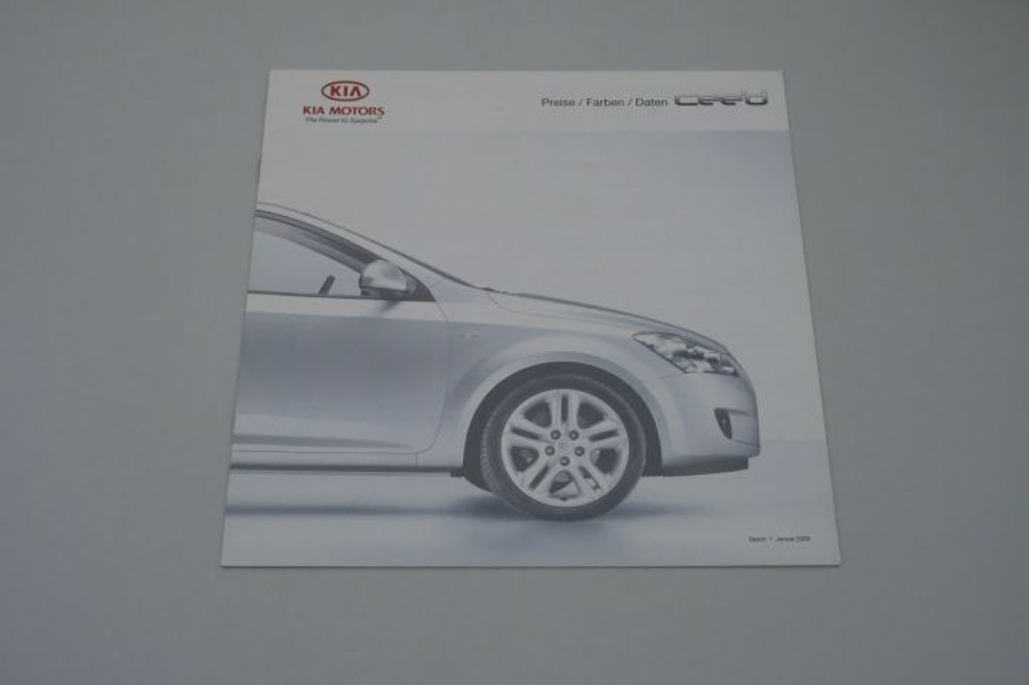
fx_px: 1228
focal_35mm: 43
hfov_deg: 45.5
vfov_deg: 31.1
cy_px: 342
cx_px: 514
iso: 12800
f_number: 8
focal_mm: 28.9
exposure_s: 1/200
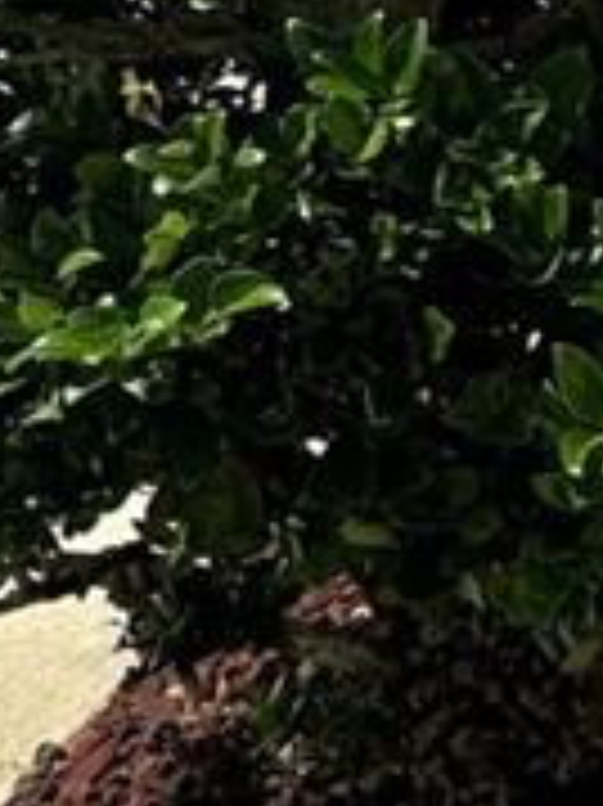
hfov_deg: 12.9
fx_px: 2186
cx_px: 1346
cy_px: 126
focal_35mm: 94
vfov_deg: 20.6
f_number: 2.2
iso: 40
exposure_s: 1/1927
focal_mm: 2.22
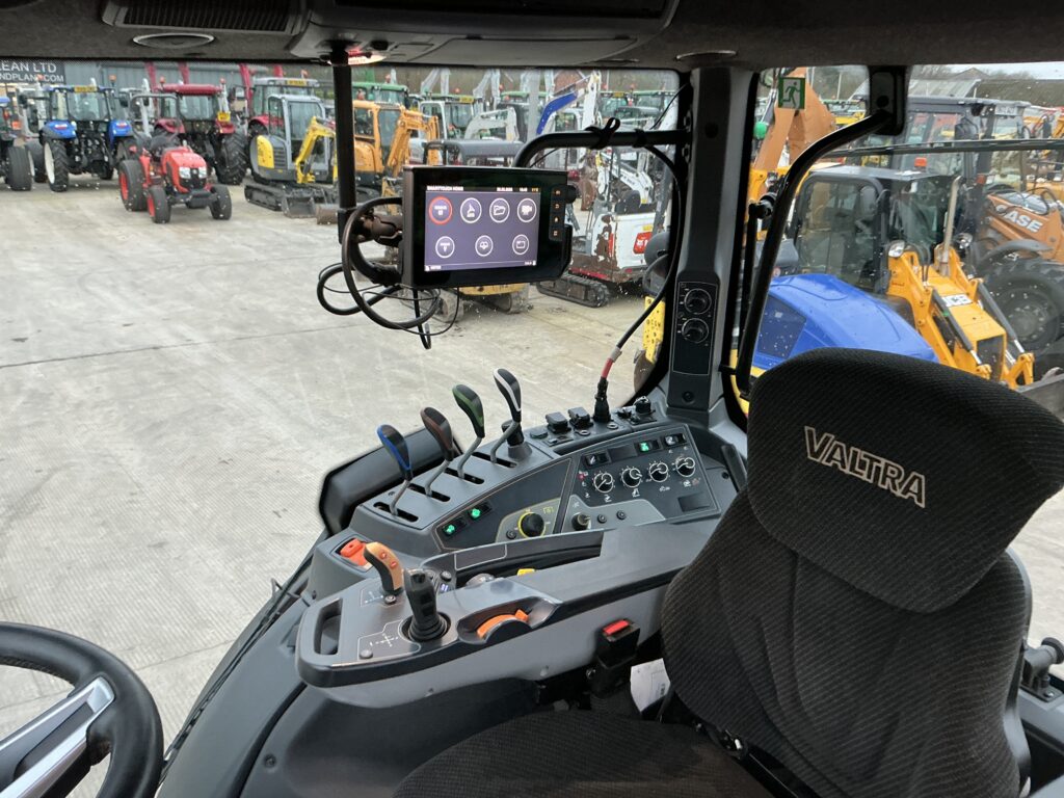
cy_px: 399
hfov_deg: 63.4
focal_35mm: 28
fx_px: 861
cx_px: 532
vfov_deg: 49.7
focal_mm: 3
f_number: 1.8
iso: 100
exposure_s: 1/60
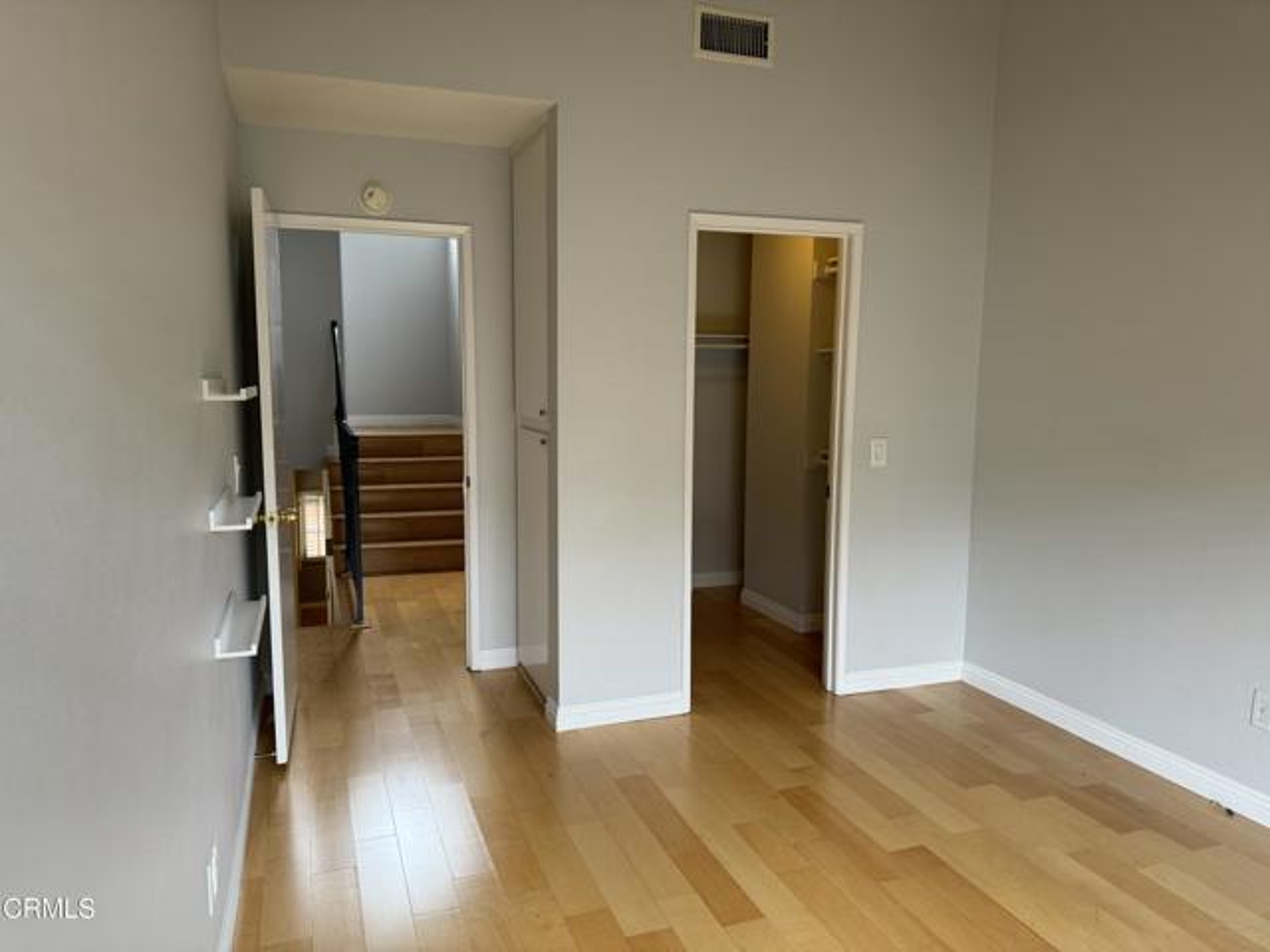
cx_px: 635
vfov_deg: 56.8
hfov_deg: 71.6
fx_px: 881
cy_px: 476
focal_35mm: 24
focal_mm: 6.76
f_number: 1.78
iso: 160
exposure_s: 1/121
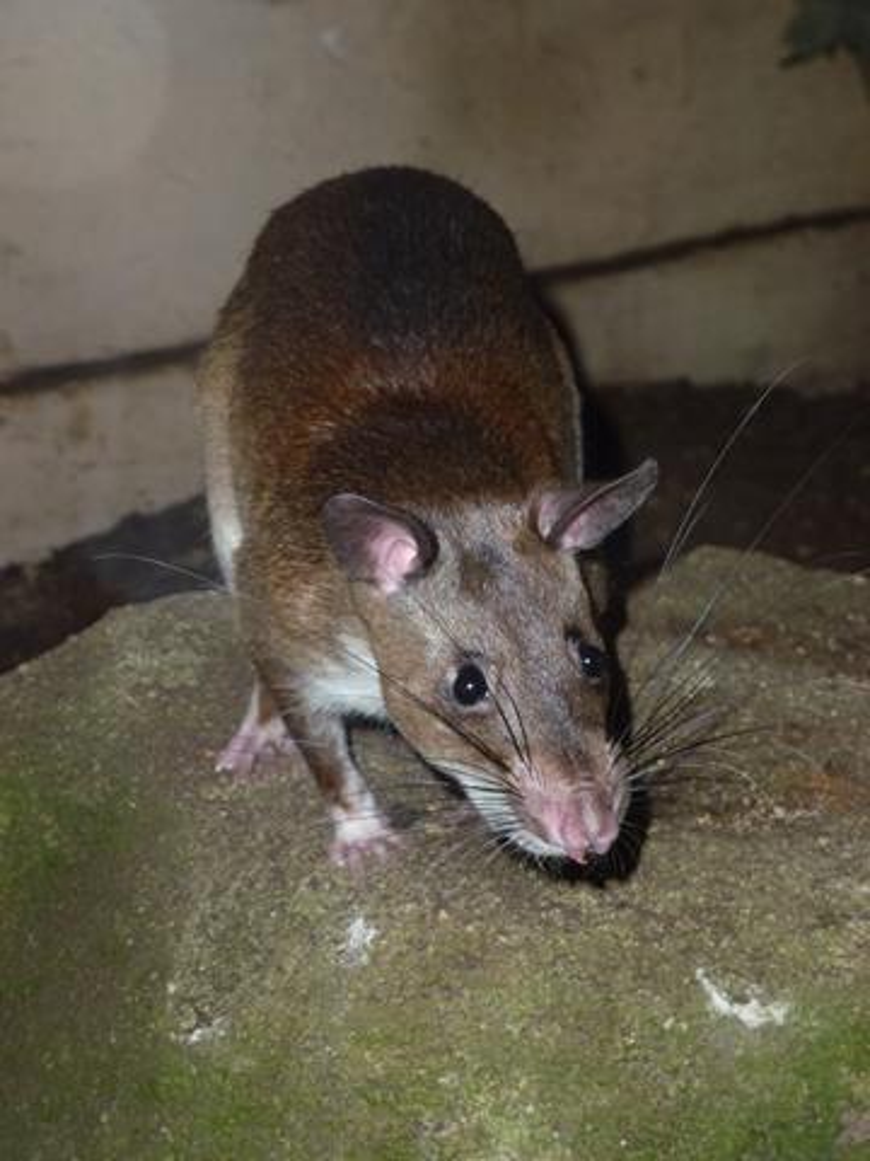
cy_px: 580
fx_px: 3485
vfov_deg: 18.9
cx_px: 435
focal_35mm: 104
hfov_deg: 14.2
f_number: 5
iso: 200
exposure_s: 1/60
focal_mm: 18.7
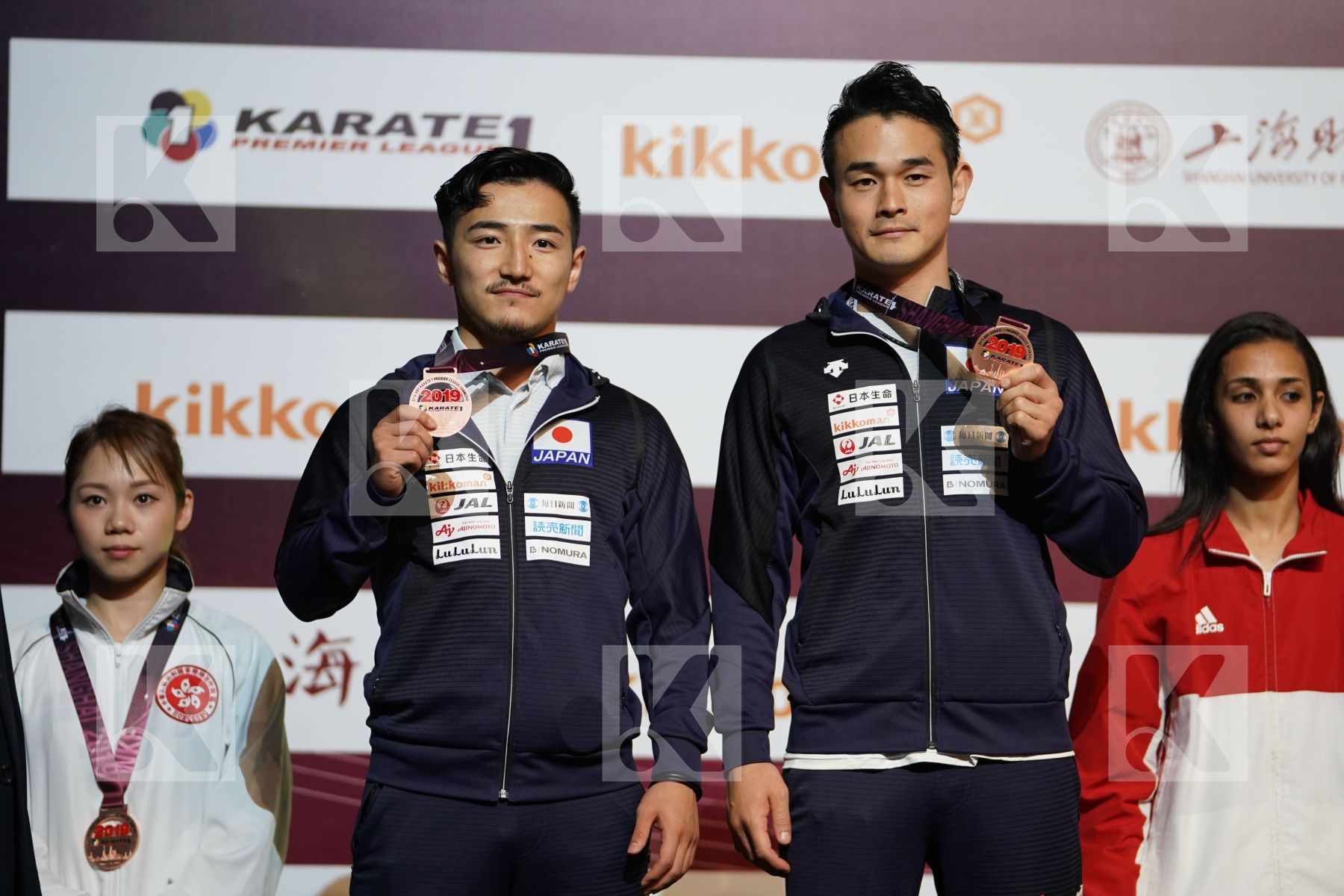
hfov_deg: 15.2
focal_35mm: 135
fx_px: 5040
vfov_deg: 10.2
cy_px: 448
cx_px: 672
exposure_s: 1/250
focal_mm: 135
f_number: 2.8
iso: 1000
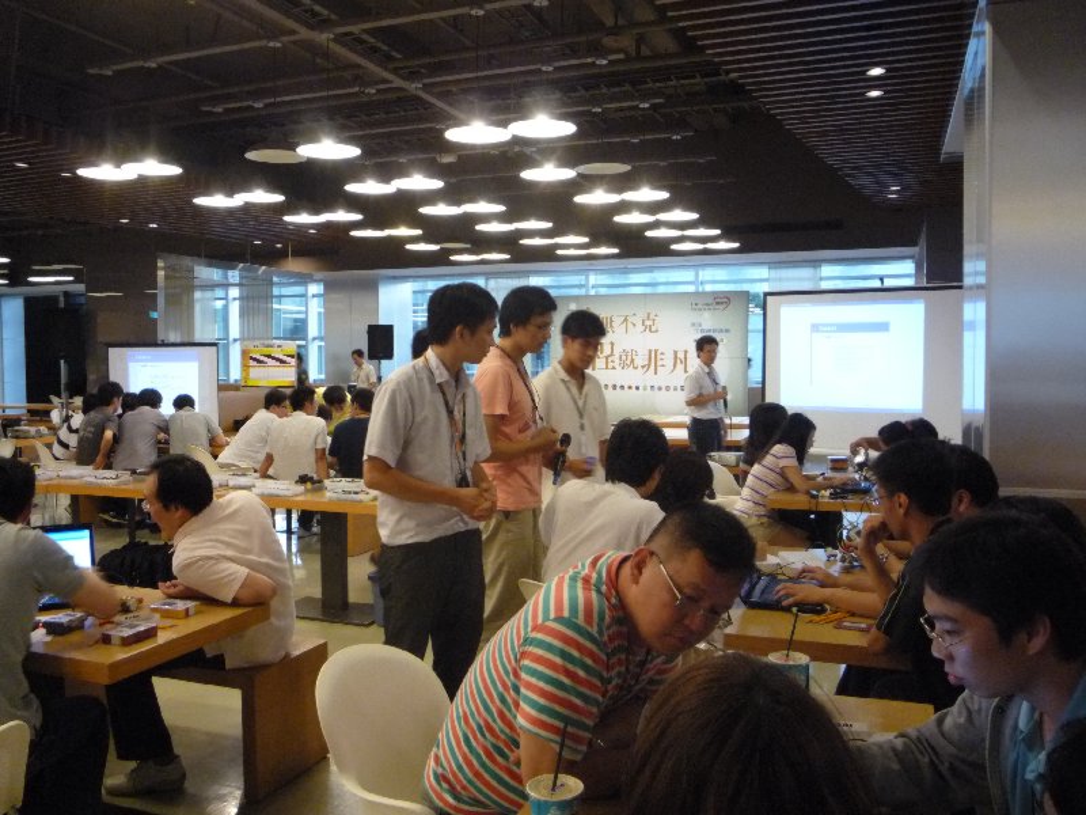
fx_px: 941
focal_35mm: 30
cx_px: 543
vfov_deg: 46.8
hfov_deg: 60.0
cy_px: 408
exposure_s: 1/20
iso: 400
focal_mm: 5.2
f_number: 3.3
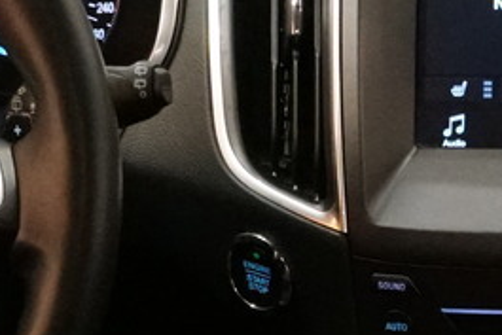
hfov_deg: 12.2
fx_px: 2302
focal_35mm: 165
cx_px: 597
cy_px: 460
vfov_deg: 8.2
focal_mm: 18
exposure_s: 1/30
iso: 3200
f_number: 8
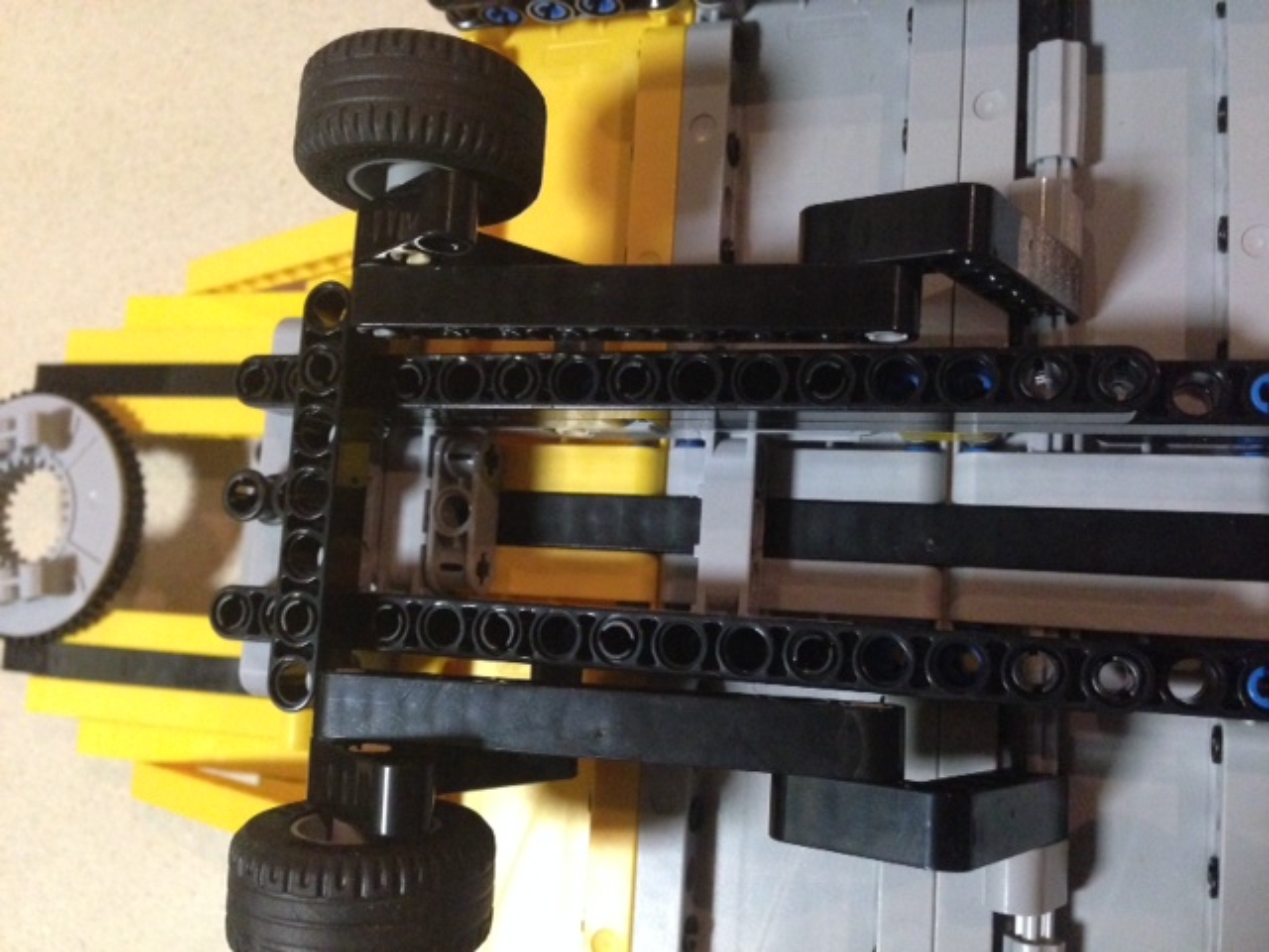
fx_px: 1210
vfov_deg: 42.9
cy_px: 476
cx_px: 634
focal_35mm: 33
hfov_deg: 55.4
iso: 640
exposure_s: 1/15
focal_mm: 4.12
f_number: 2.4
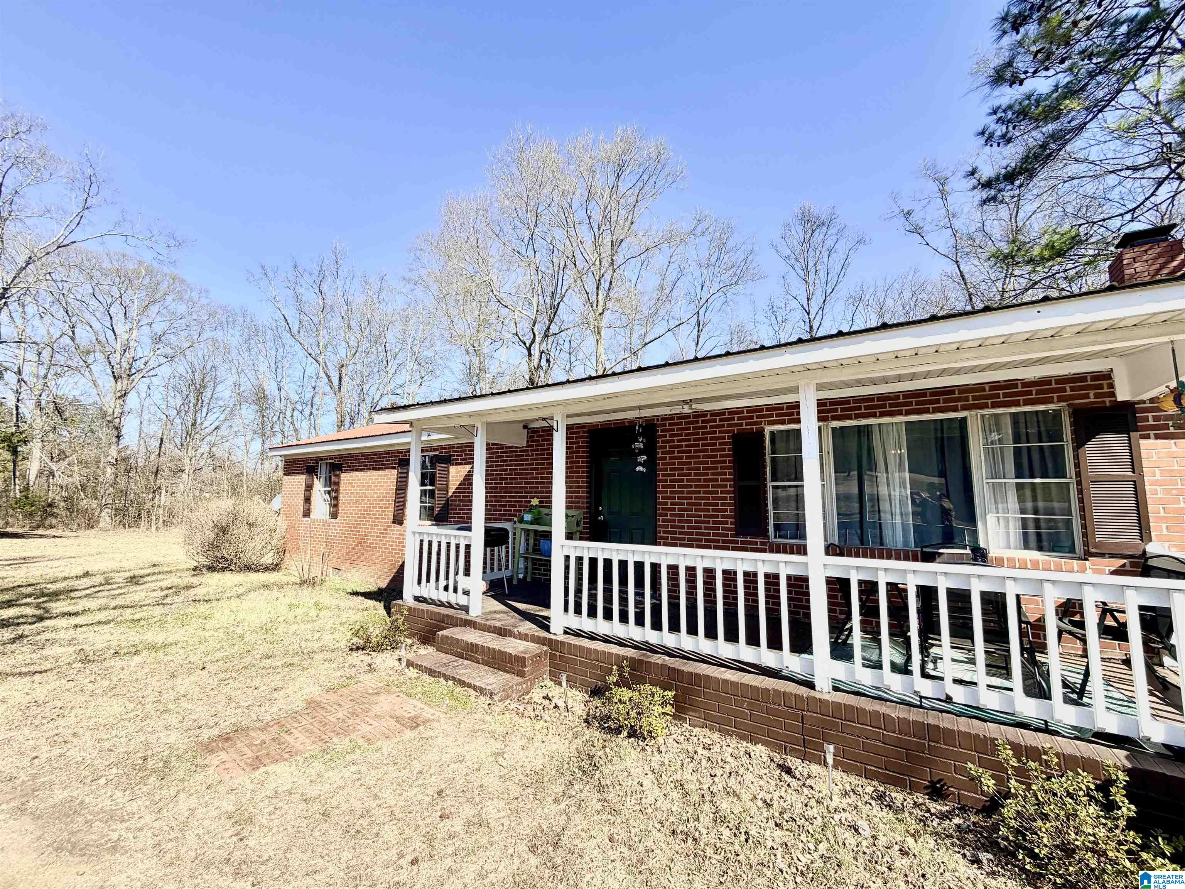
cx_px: 592
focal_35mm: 14
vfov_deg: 85.7
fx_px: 479
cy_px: 444
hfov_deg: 102.1
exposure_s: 1/770
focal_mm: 2.22
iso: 25
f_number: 2.2
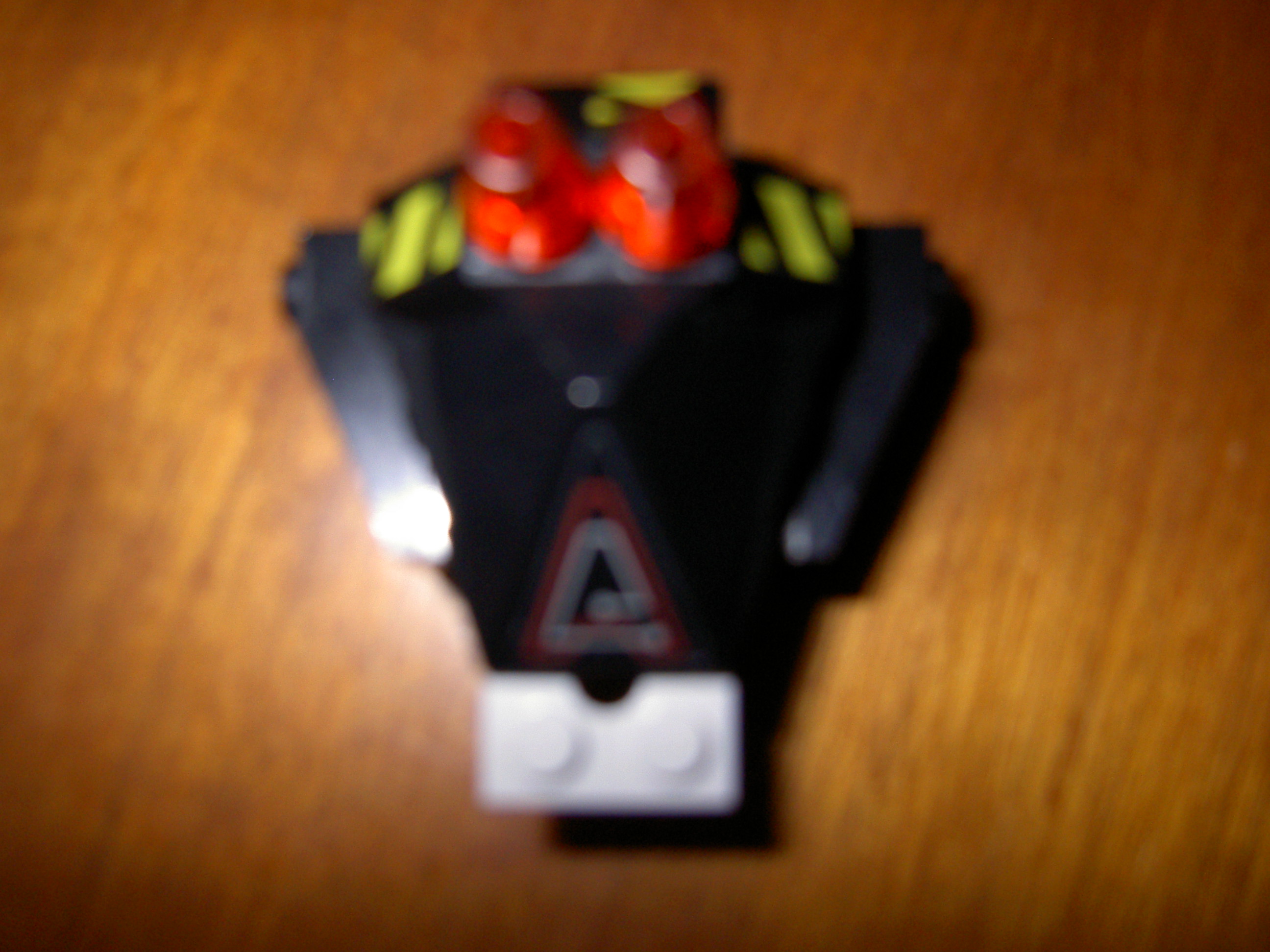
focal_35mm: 34
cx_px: 635
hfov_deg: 54.0
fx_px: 1247
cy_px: 476
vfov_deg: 41.8
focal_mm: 5.6
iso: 100
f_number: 2.8
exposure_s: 1/60
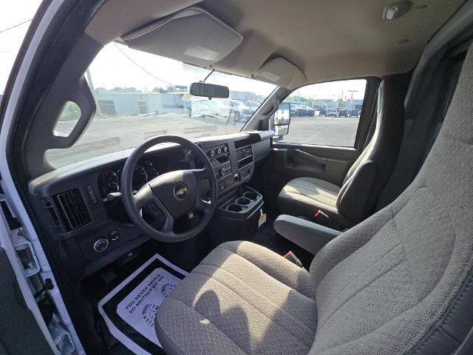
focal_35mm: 13
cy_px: 178
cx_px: 236
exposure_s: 1/588
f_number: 2.2
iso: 50
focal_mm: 2.2
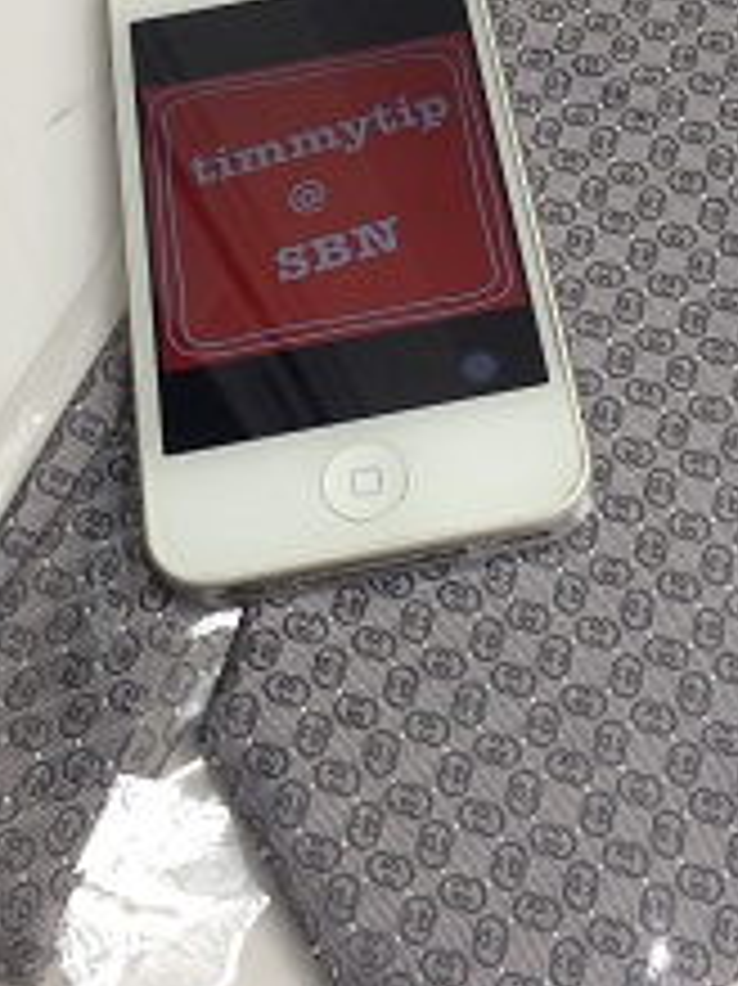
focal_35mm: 59
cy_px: 338
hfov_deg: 24.7
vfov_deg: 32.5
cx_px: 490
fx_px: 1679
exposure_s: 1/30
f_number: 2.4
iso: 64
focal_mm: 4.12
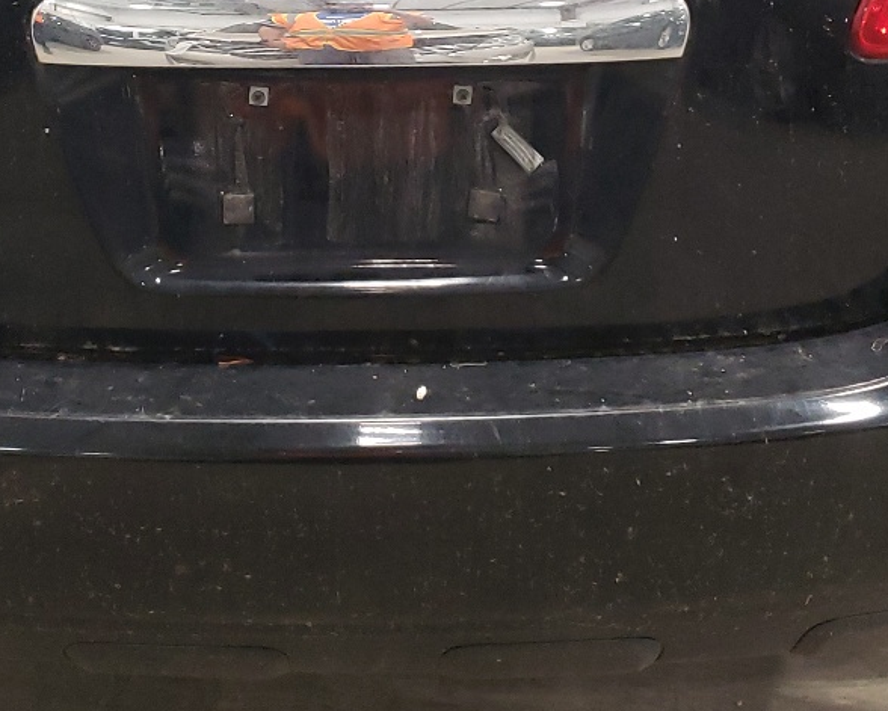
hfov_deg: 27.4
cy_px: 83
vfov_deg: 21.7
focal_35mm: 69
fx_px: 1814
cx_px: 326
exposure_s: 1/60.2
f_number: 1.5
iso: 289
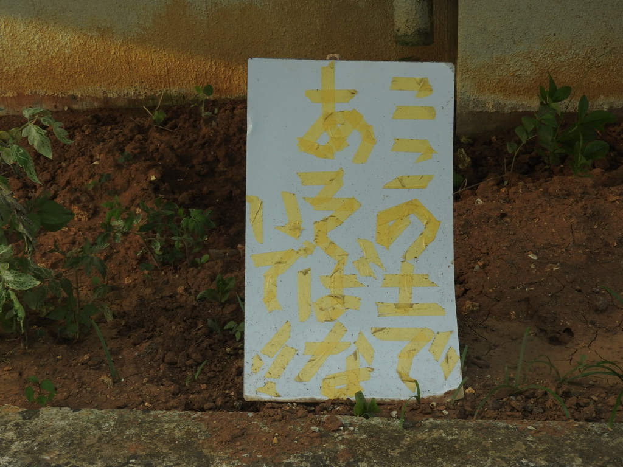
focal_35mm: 60
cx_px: 312
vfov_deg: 24.4
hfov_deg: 32.2
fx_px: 1080
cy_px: 234
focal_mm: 10.7
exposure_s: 1/100
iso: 100
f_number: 4.2
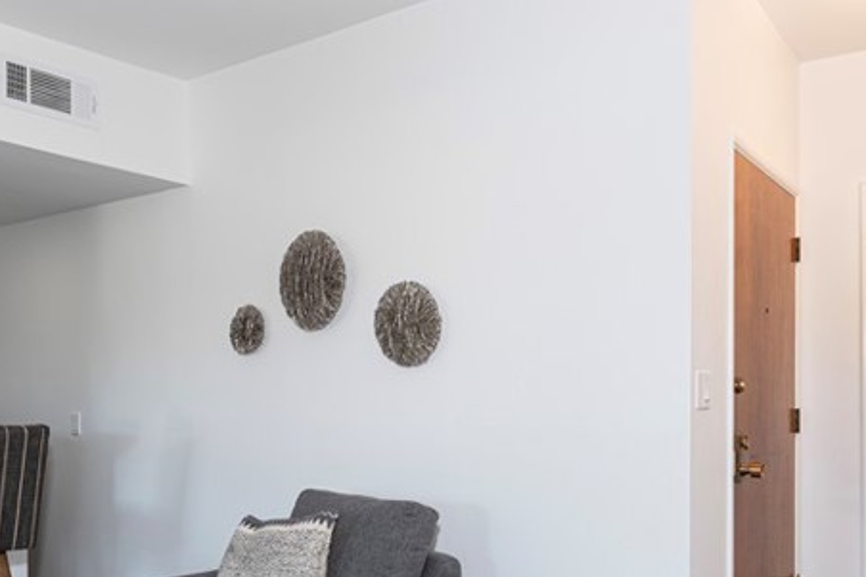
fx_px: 818
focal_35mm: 34
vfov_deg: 38.0
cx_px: 481
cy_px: 423
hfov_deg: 55.7
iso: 200
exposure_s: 1/80
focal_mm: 15
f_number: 8
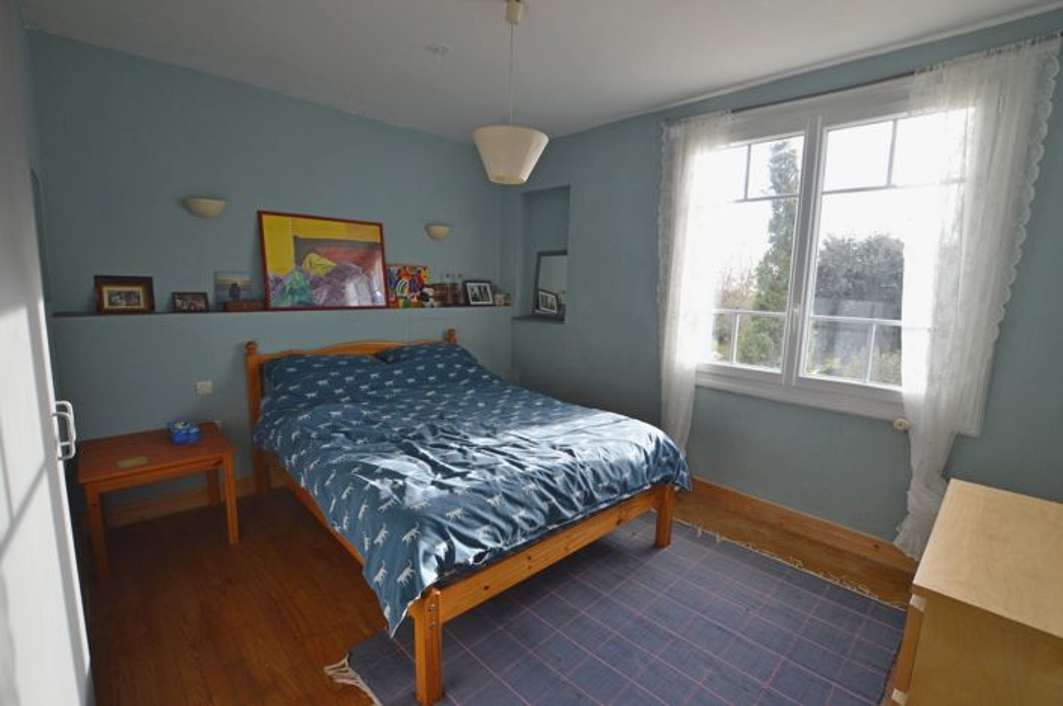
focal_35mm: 15
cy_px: 353
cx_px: 532
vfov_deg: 77.2
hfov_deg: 100.5
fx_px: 442
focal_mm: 10
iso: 400
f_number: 5.6
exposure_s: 1/125
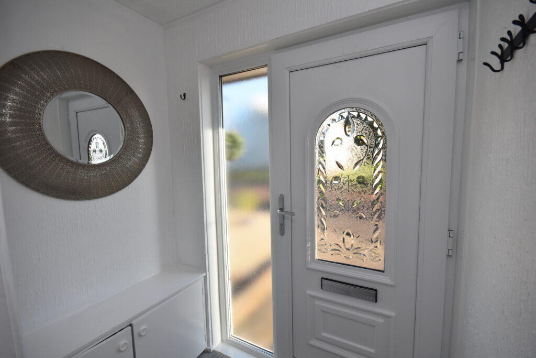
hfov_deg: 100.4
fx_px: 223
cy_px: 179
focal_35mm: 15
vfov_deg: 77.3
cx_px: 268
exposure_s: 1/160
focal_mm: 10
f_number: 6.3
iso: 400
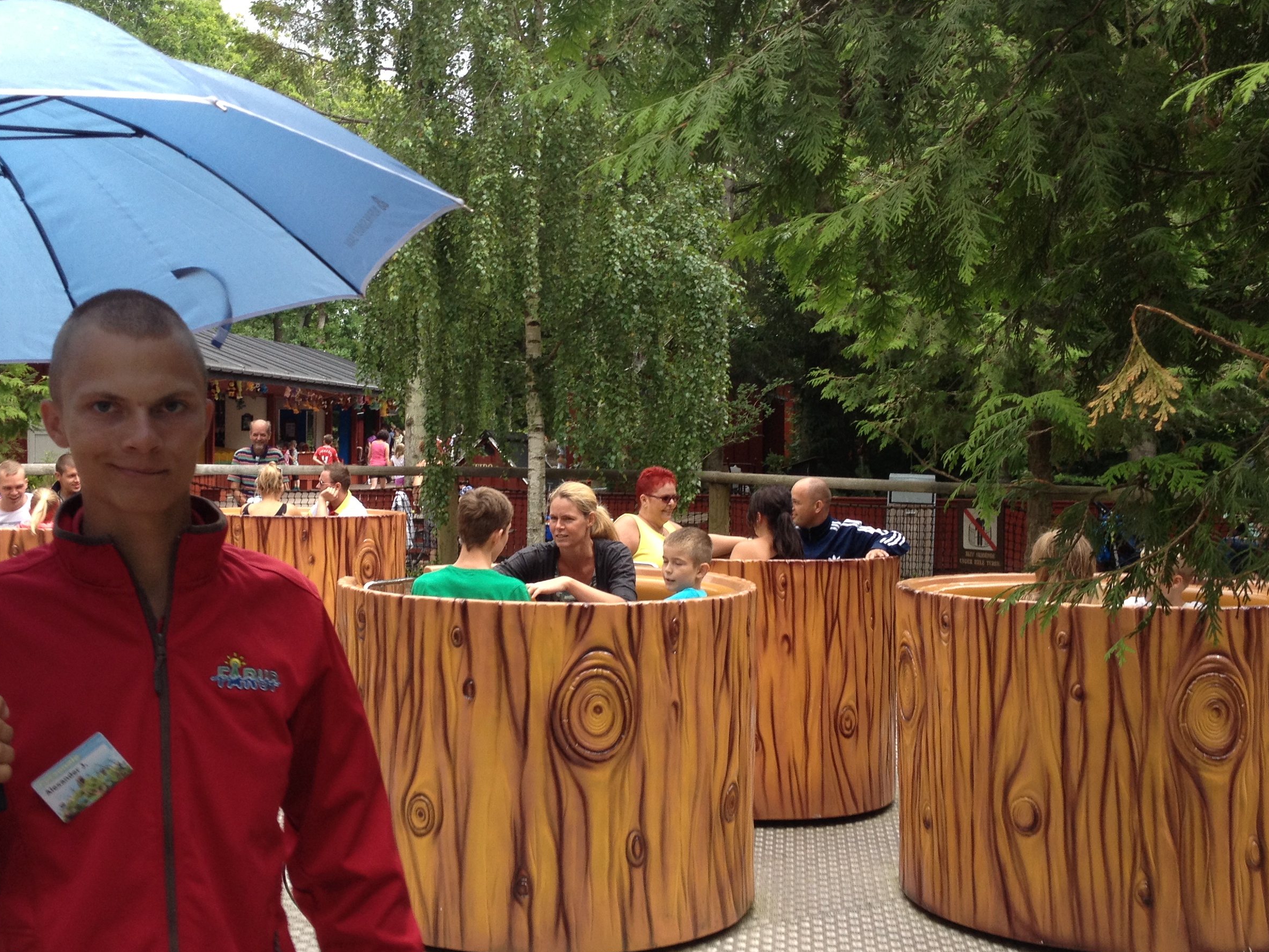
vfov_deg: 30.3
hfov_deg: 39.6
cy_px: 445
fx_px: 1760
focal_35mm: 48
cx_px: 539
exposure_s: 1/237
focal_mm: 4.28
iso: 50
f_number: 2.4
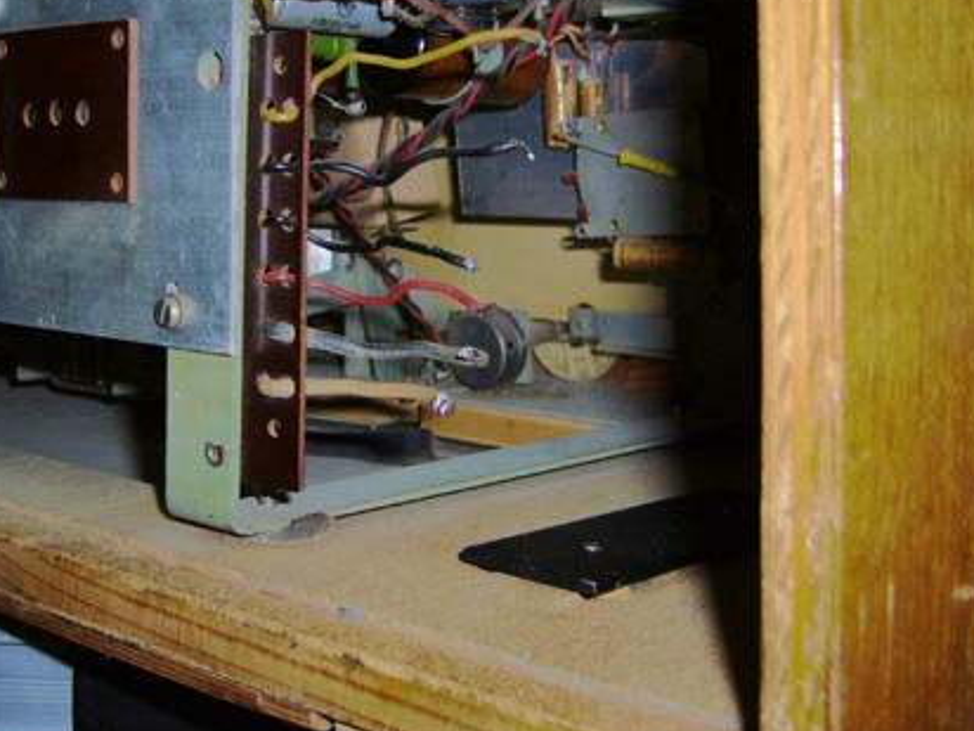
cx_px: 392
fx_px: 1435
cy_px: 289
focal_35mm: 51
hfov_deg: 37.4
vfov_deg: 28.5
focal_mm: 5.8
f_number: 2.8
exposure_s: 1/30
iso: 100
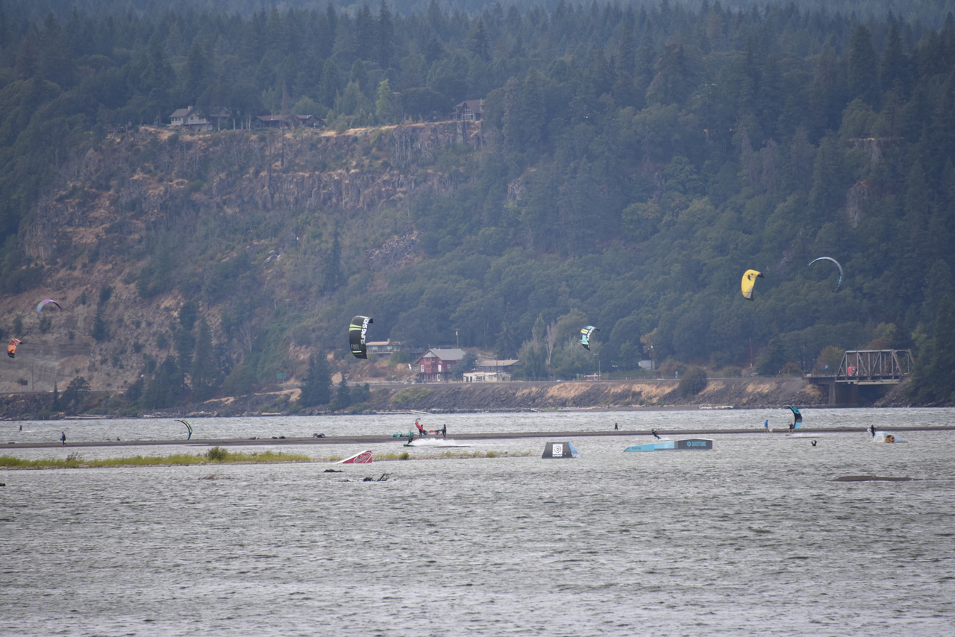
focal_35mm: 300
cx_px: 478
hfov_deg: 6.9
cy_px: 318
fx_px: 7960
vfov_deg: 4.6
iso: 250
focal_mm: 300
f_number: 5.6
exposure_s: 1/640
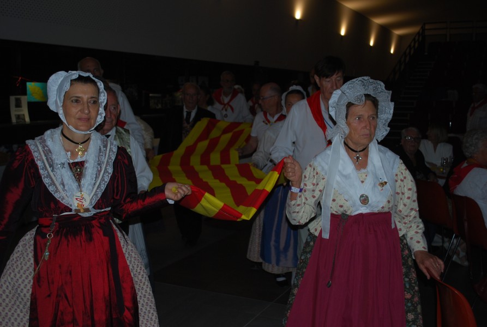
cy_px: 164
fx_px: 529
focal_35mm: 39
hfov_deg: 49.4
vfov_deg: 34.4
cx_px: 244
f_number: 4.5
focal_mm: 26
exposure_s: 1/60
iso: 200
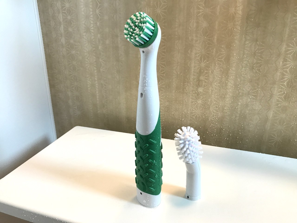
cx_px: 148
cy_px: 112
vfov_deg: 49.7
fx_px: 240
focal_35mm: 28
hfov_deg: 63.4
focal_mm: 3.99
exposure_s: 1/33
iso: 32
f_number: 1.8
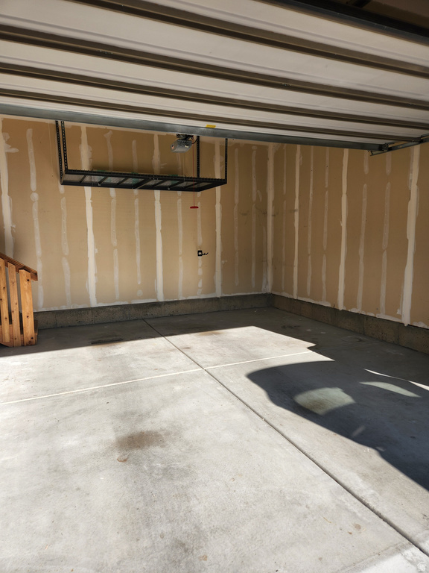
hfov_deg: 58.9
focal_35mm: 23
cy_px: 286
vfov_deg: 73.9
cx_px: 214
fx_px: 380
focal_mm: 5.4
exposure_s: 1/726
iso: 20
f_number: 1.8
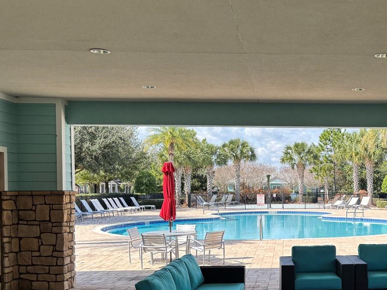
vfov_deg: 31.2
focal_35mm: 46
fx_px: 514
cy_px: 201
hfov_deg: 39.5
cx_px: 315
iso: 50
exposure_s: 1/918
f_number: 1.6
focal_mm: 5.96
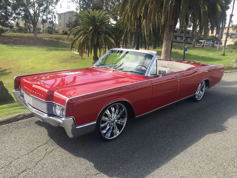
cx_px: 118
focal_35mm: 29
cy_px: 89
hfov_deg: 61.7
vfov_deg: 48.2
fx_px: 199
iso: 32
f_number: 2.2
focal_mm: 4.15
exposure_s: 1/507
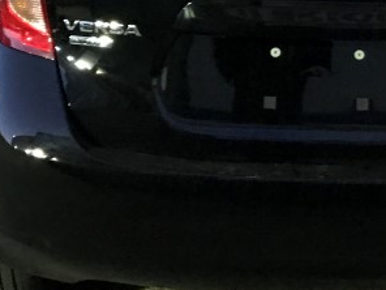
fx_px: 1082
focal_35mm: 97
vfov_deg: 14.8
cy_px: -46
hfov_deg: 20.1
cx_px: 297
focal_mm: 3.99
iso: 100
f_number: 1.8
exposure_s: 1/5
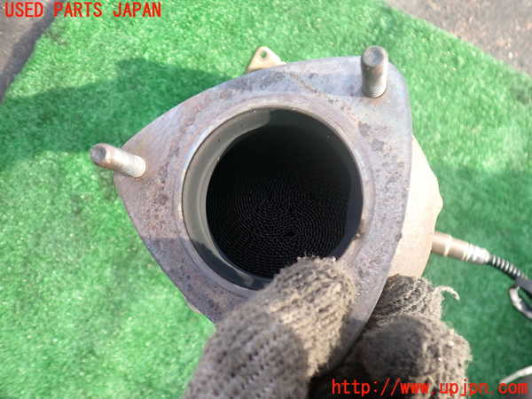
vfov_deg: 46.8
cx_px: 266
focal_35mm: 30
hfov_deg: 60.0
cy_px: 200
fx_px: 461
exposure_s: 1/500
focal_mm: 5.4
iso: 320
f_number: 2.3
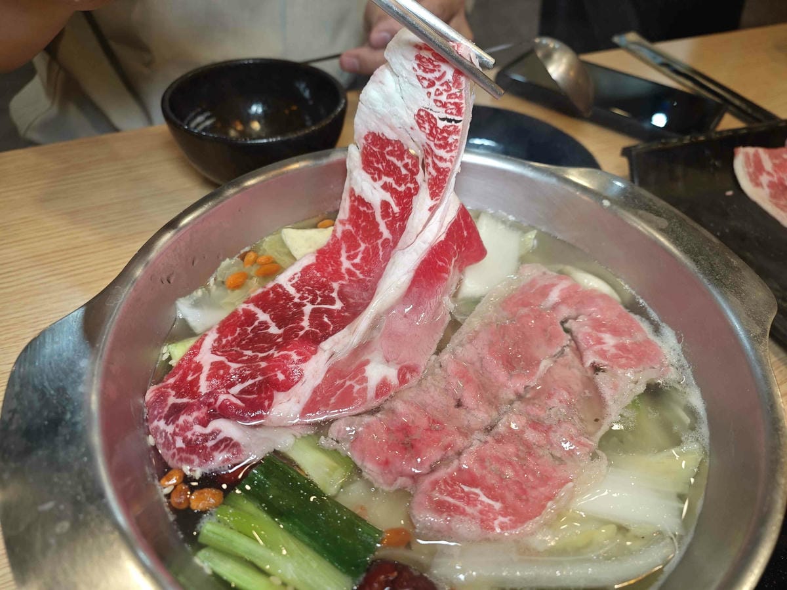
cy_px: 295
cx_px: 394
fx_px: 523
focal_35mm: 23
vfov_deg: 58.9
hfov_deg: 73.9
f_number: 2.8
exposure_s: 1/120
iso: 500
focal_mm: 8.72
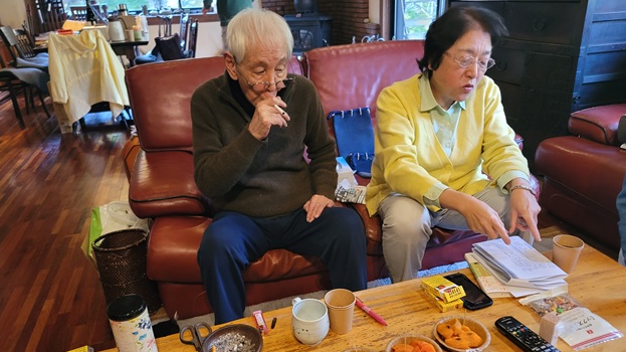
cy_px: 220
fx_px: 465
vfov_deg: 41.2
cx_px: 315
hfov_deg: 67.9
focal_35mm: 28
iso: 320
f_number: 1.8
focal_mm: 7
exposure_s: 1/40
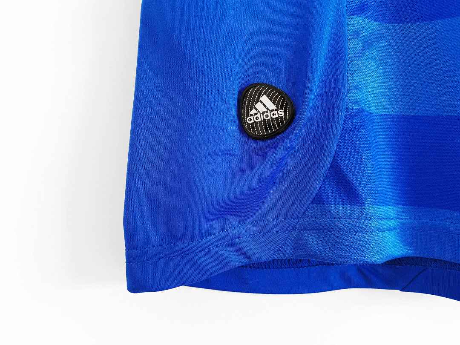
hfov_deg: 67.3
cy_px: 172
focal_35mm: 26
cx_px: 230
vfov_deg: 53.1
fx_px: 346
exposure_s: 1/100
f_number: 1.8
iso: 160
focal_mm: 5.58
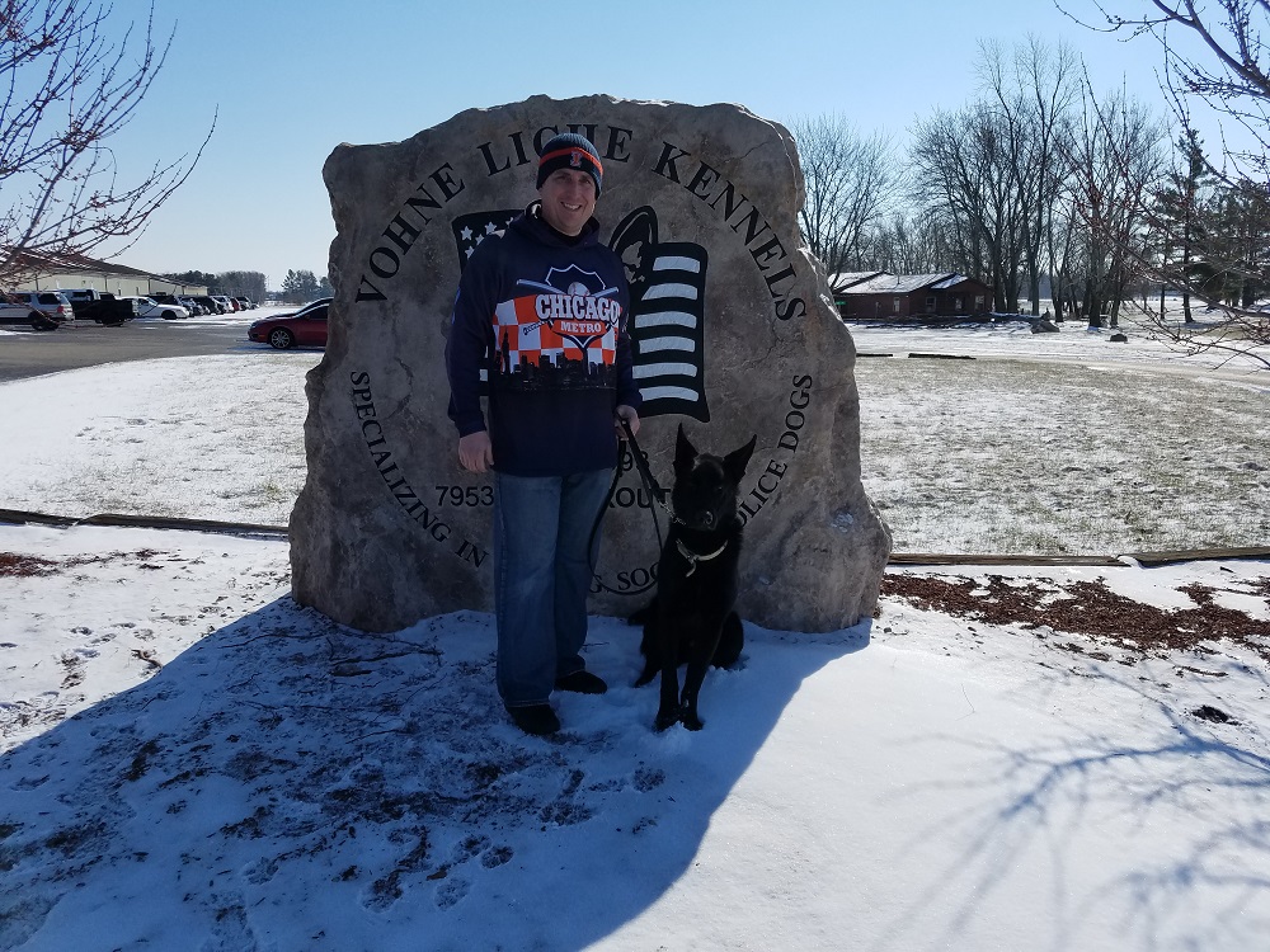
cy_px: 476
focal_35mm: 26
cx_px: 635
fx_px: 954
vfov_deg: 53.1
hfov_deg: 67.3
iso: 50
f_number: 1.7
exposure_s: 1/6064
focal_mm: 4.2
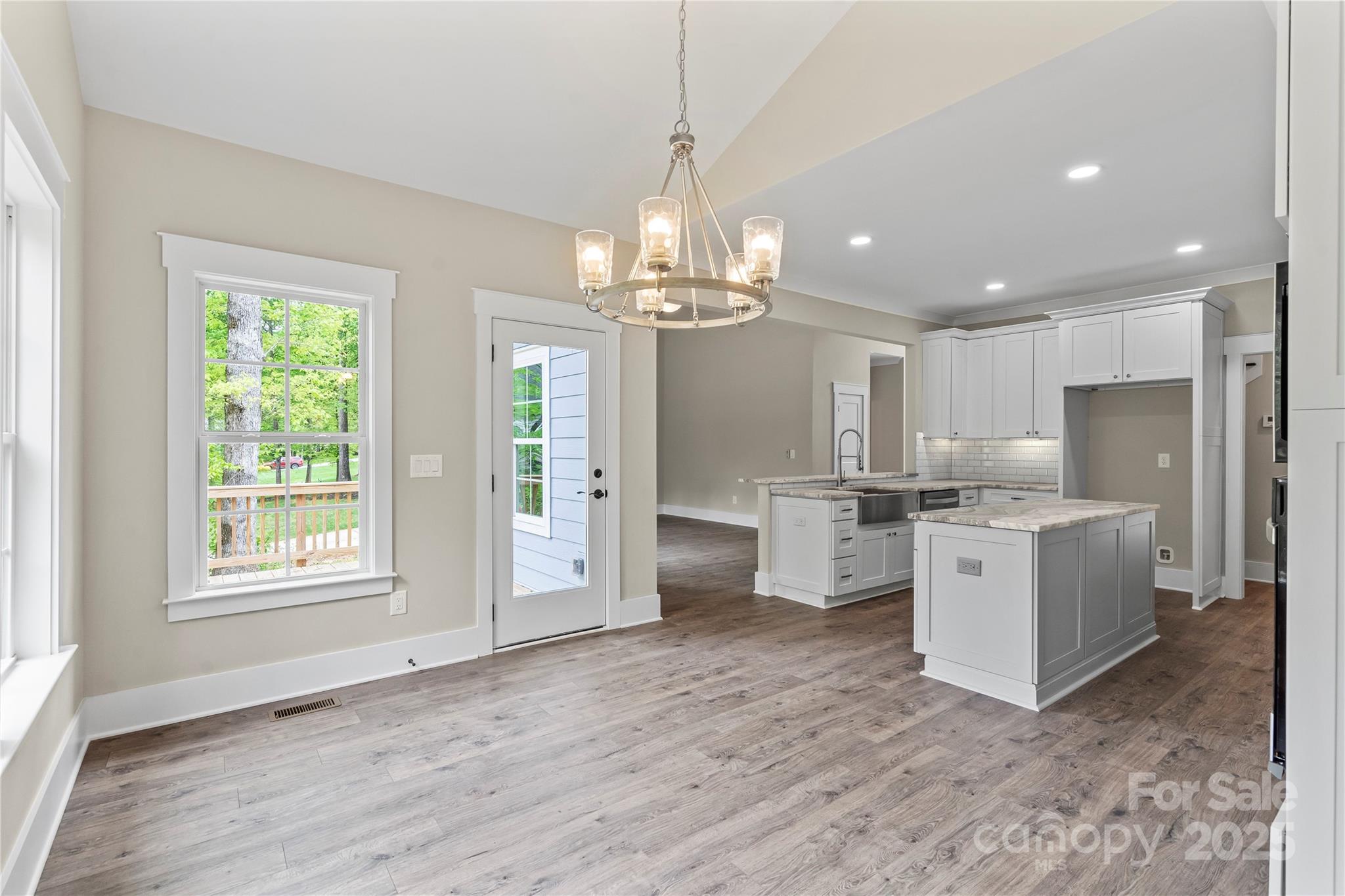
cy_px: 448
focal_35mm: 16
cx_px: 672
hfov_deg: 96.7
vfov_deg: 73.7
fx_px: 598
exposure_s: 1/30
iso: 1250
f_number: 8
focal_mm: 16
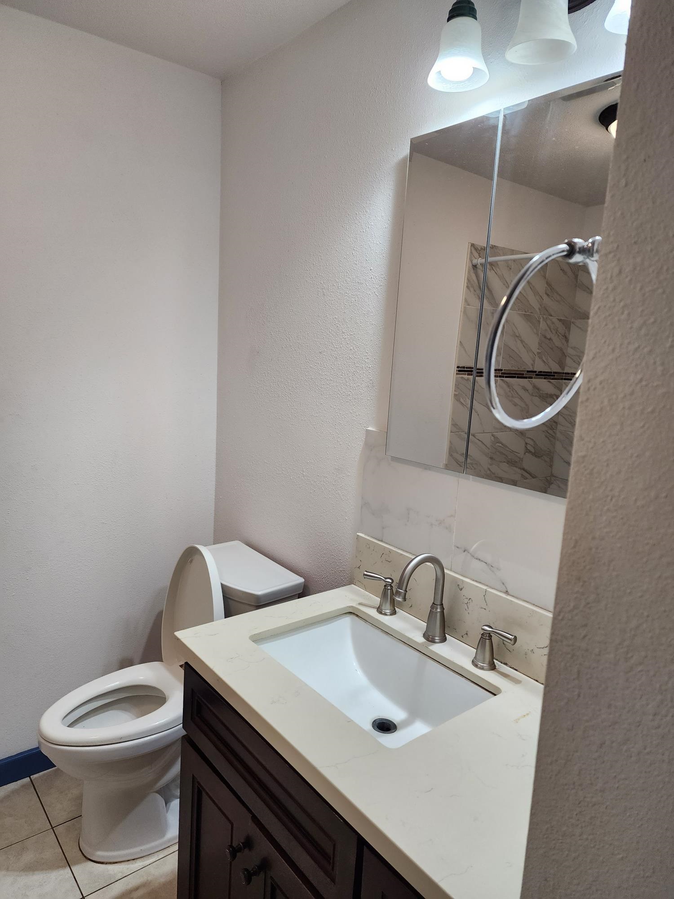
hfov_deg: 58.9
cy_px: 450
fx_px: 597
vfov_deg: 73.9
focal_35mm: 23
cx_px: 337
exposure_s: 1/120
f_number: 1.8
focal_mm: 6.4
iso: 160
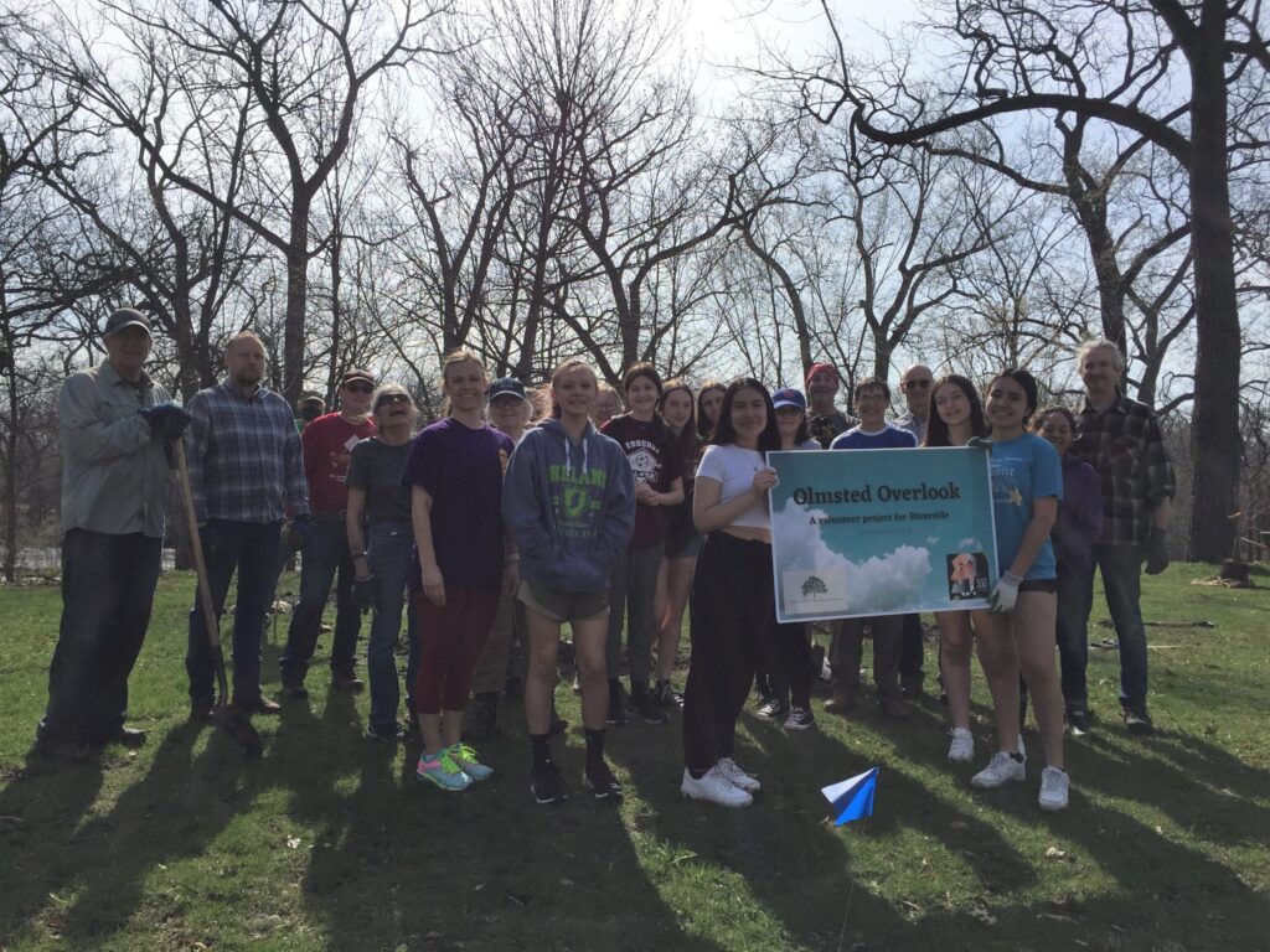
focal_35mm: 29
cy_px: 476
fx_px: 1064
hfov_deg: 61.7
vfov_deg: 48.2
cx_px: 635
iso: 32
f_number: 2.2
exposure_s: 1/3300
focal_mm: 4.15
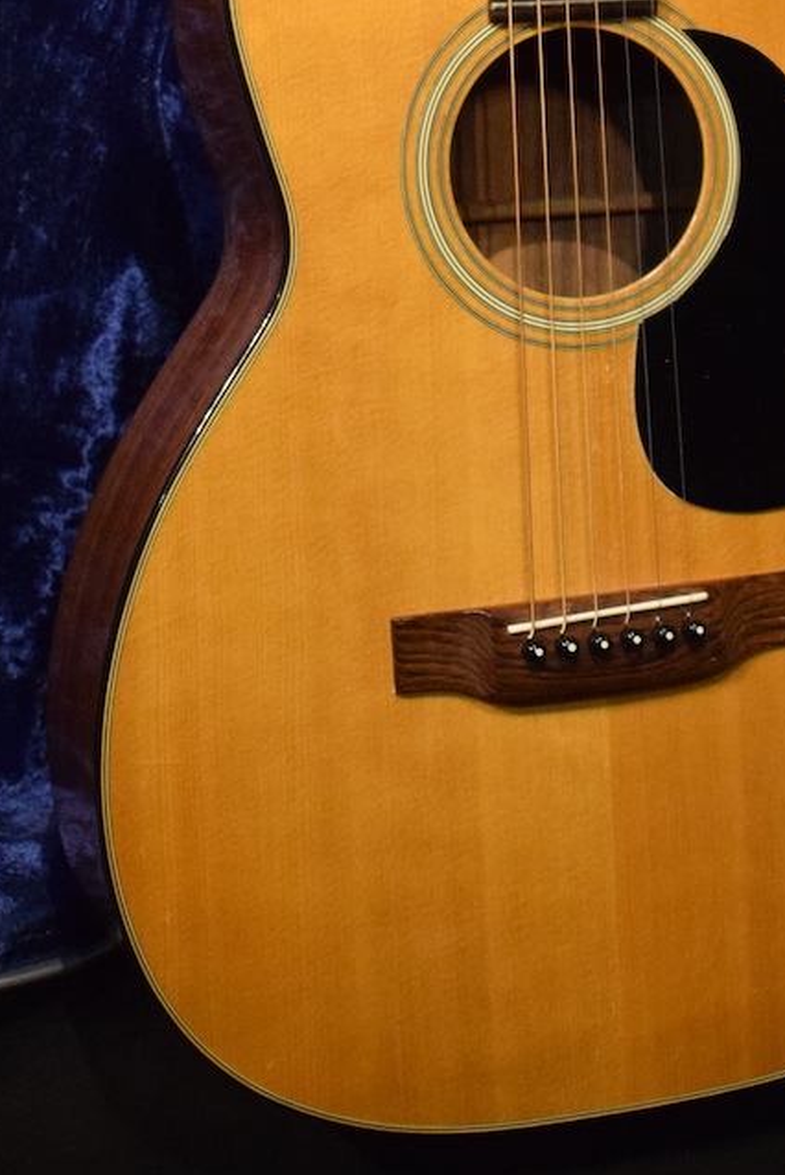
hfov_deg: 14.4
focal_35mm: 95
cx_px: 555
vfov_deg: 20.2
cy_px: -195
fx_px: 3109
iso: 3200
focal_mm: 27
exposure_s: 1/60
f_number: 4
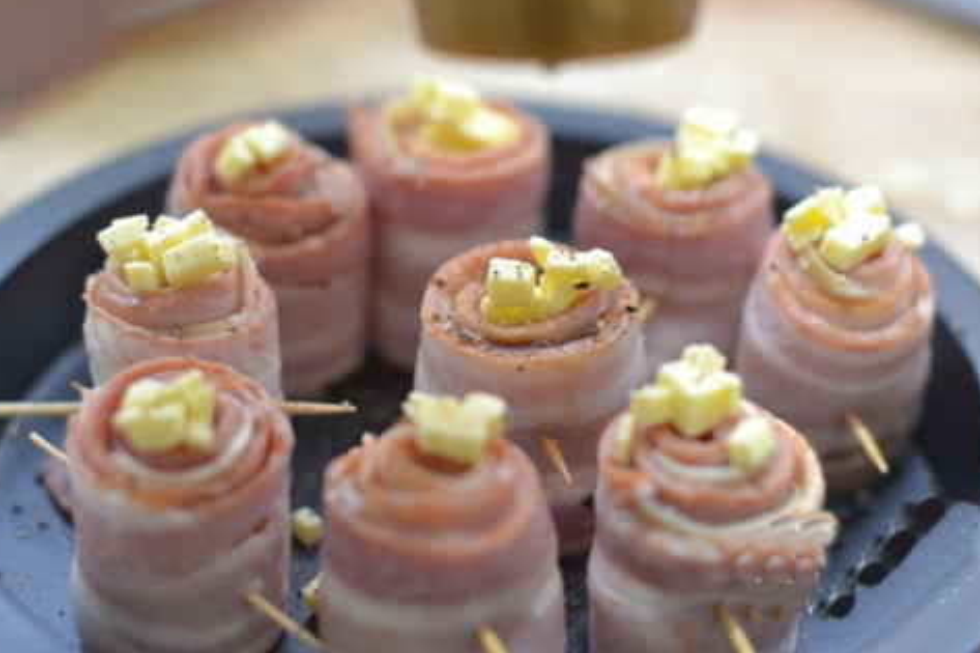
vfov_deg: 17.0
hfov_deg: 25.4
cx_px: 490
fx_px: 2177
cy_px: 307
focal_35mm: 80
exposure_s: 1/80
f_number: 2.5
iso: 800
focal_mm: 50
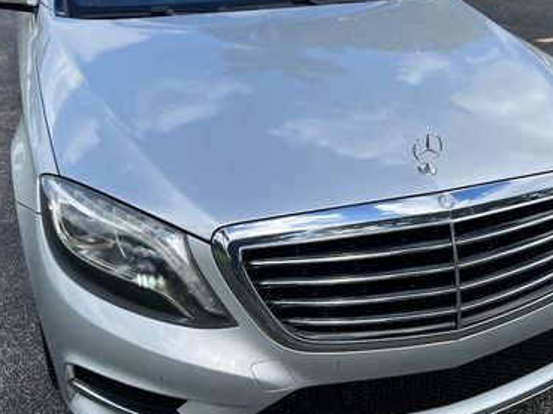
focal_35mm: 45
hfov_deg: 41.9
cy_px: 161
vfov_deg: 32.0
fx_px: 718
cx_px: 330
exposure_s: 1/2695
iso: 50
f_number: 1.5
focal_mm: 5.7
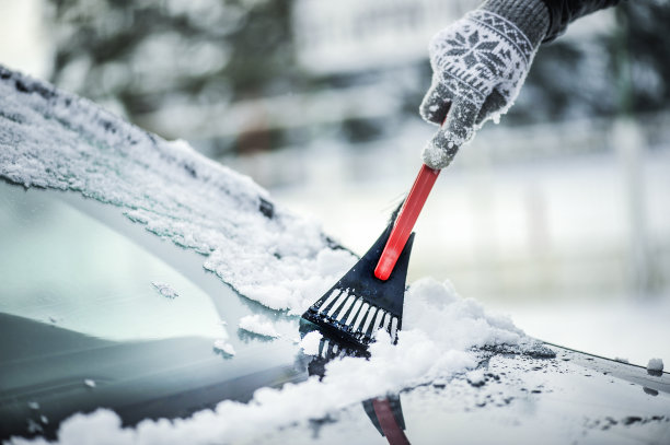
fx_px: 1953
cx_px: 335
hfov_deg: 19.5
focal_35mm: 105
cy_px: 222
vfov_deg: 13.0
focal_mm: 105
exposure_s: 1/1250
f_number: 3.2
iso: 100
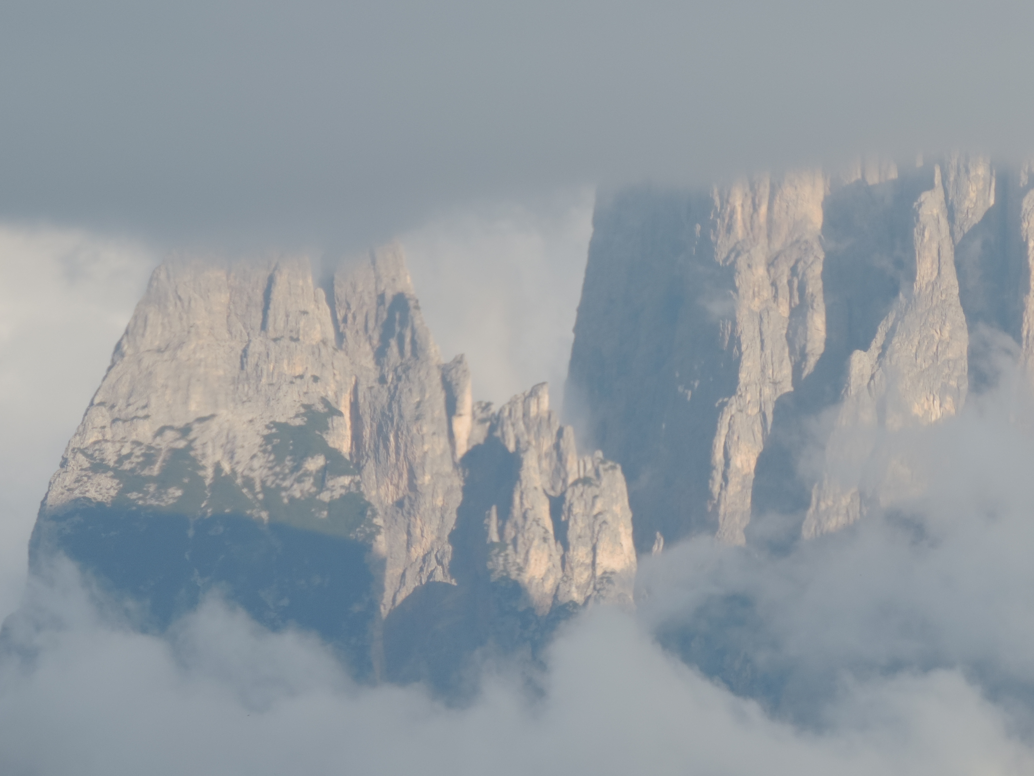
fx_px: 13023
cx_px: 602
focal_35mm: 436
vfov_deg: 3.4
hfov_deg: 4.5
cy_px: 270
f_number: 4.8
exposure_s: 1/320
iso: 80
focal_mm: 57.9
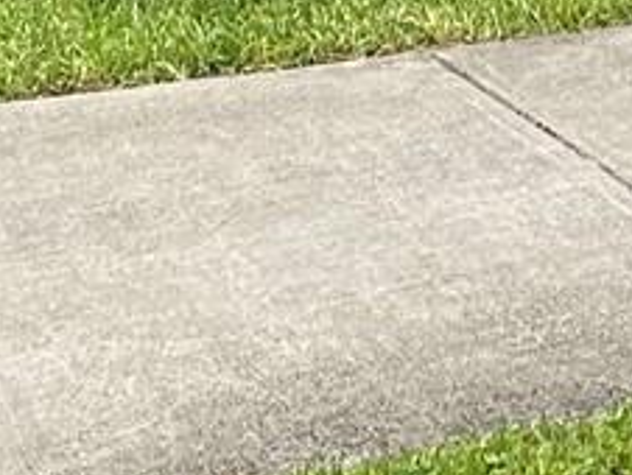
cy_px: -1073
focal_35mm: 184
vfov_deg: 7.0
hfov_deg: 9.7
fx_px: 3363
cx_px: 1429
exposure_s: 1/2967
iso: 32
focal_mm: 4.25
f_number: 1.8
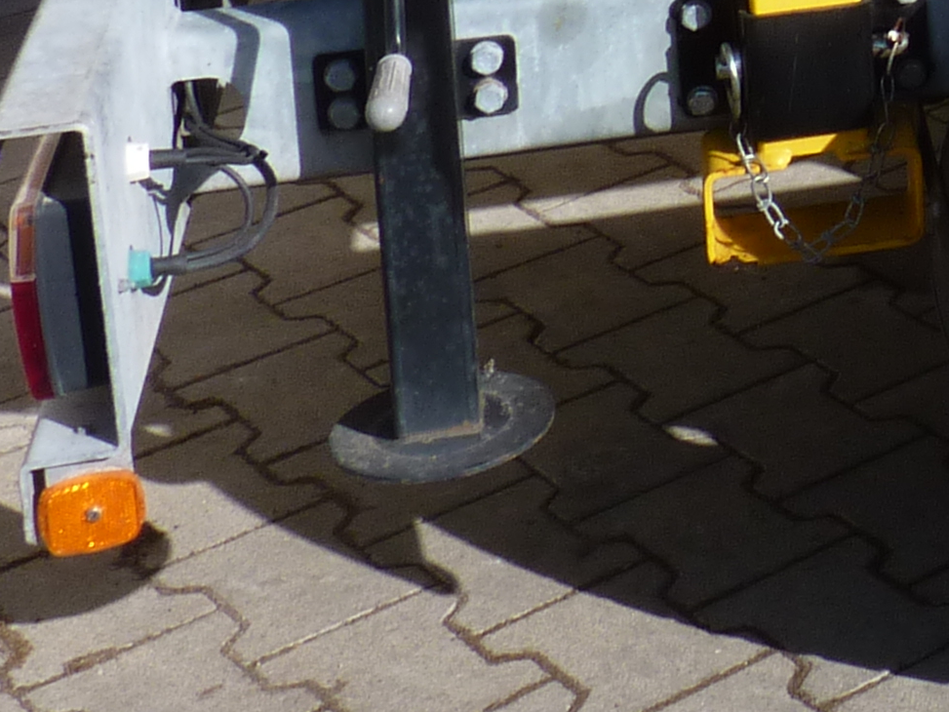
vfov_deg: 12.1
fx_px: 3043
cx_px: 1675
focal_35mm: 111
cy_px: -617
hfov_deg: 15.4
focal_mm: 4.8
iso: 80
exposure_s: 1/250
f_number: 5.6
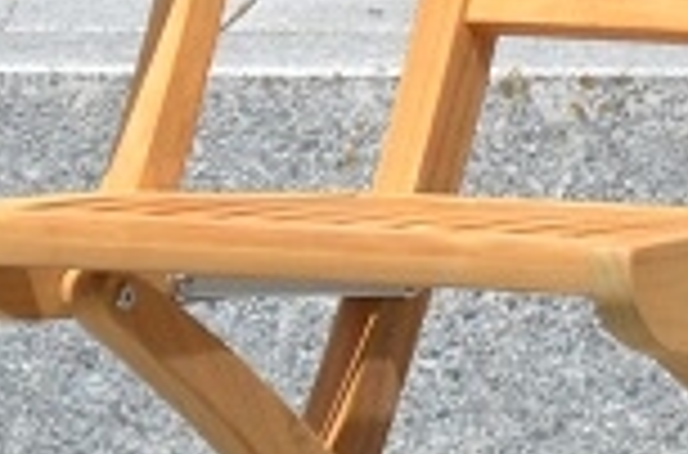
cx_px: 1093
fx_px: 49307
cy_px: -391
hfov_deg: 0.8
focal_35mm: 2588
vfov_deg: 0.5
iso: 400
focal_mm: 220
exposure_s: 1/2000
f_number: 5.6
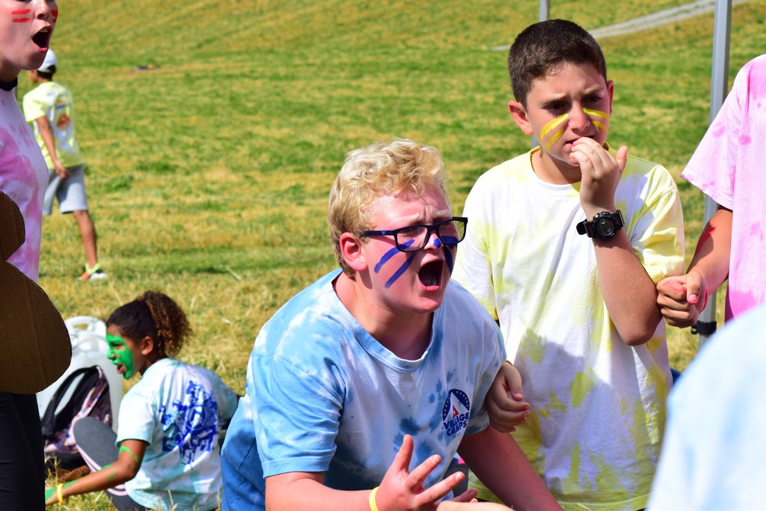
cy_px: 256
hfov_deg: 19.5
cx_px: 383
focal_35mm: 105
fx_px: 2234
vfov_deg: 13.0
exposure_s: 1/1000
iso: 400
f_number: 9
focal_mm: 70
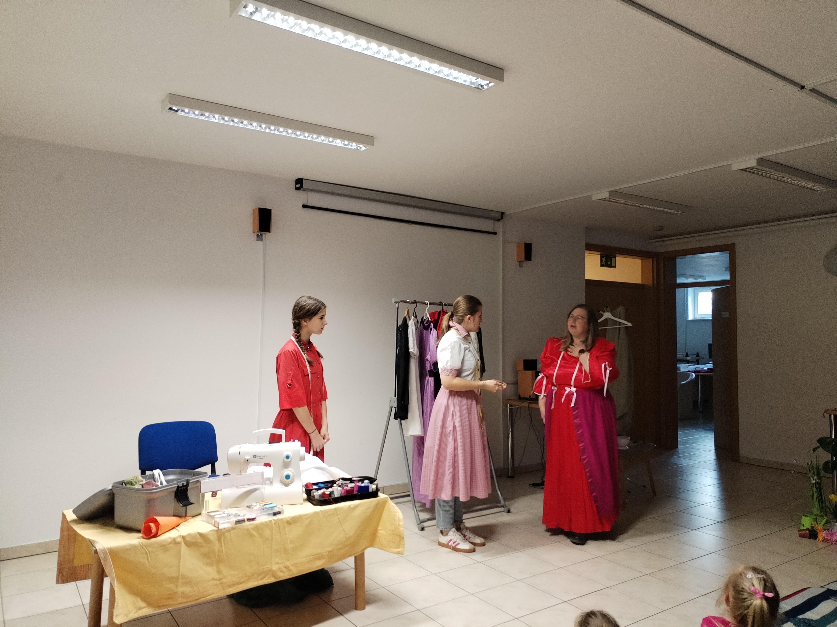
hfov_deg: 67.3
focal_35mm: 26
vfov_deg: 53.1
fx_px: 629
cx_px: 418
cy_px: 314
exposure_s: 1/33.3
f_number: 1.8
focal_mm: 4.75
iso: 540
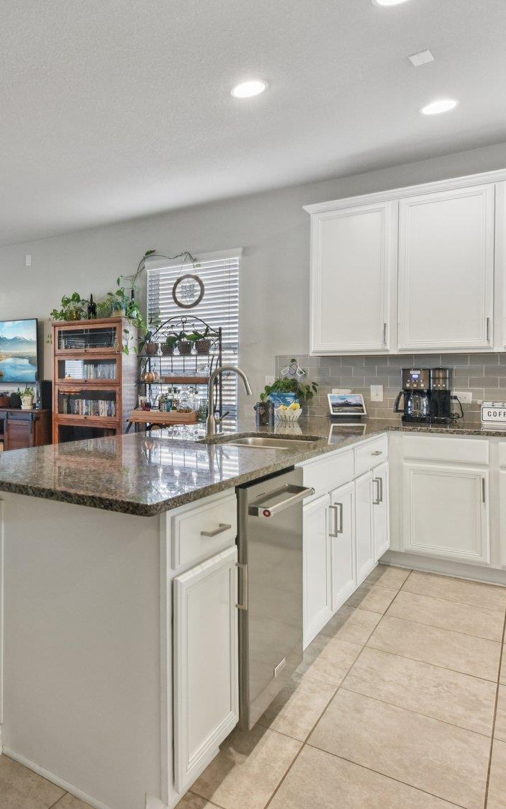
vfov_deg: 70.3
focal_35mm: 26
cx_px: 28
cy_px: 374
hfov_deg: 42.6
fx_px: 573
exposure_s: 1/15
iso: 450
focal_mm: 14
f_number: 8
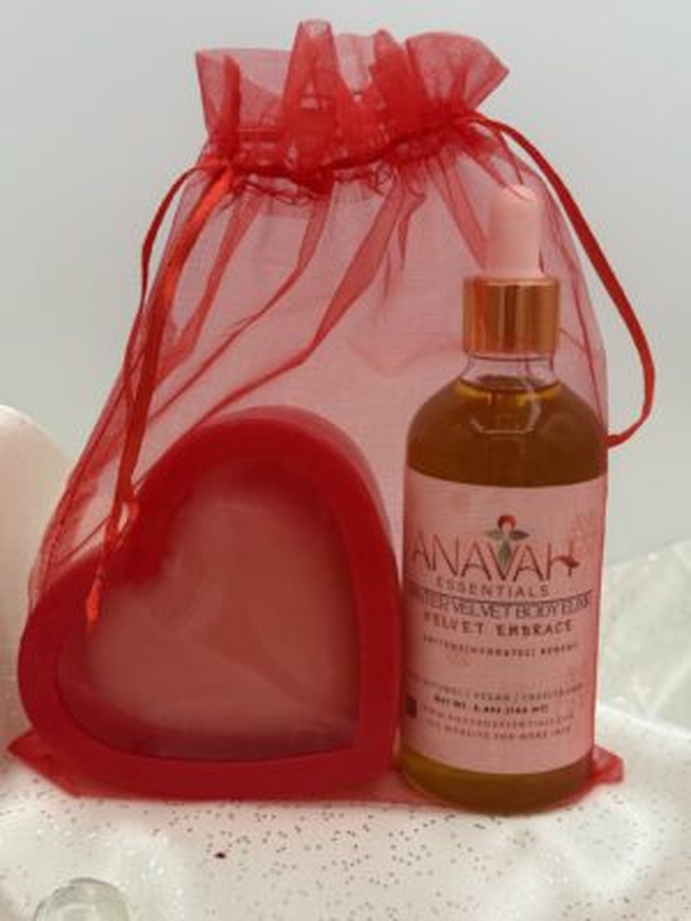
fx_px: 1278
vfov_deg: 39.7
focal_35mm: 48
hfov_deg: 30.3
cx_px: 346
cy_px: 460
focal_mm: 6.76
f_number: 1.78
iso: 64
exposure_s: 1/390
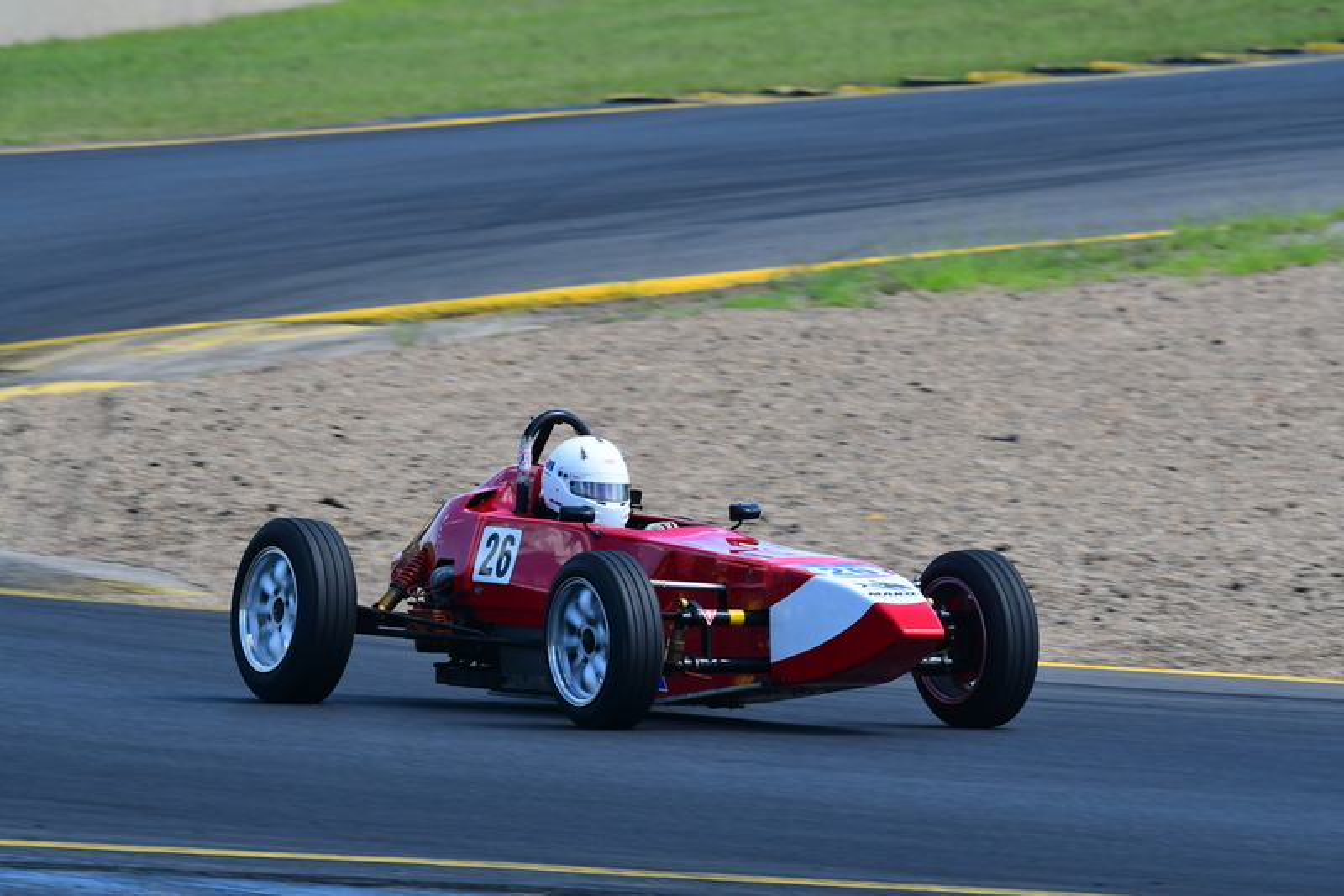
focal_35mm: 570
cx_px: 672
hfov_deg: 3.6
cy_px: 448
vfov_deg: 2.4
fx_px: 21274
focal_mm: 380
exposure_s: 1/320
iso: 500
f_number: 11
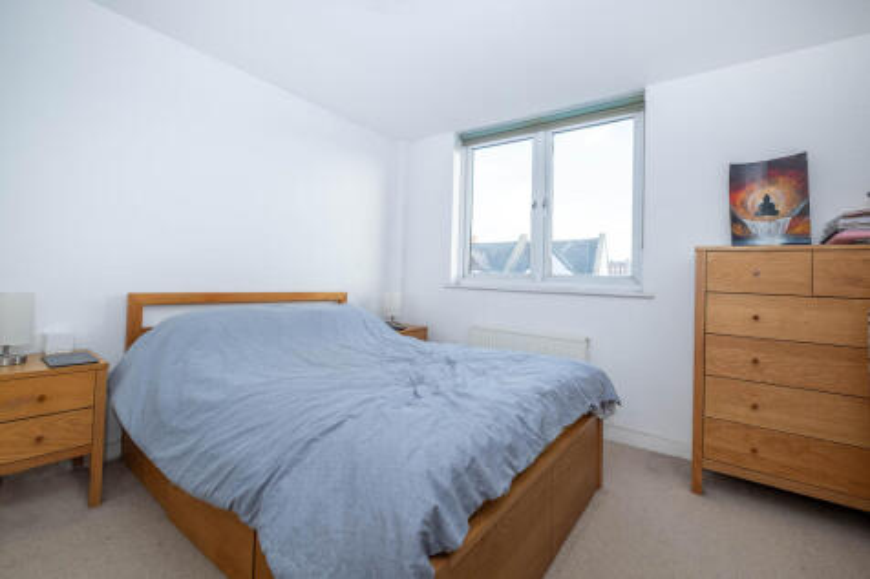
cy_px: 290
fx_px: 362
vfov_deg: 77.3
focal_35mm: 15
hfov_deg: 100.4
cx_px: 435
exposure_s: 1/160
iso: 500
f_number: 5
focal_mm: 10
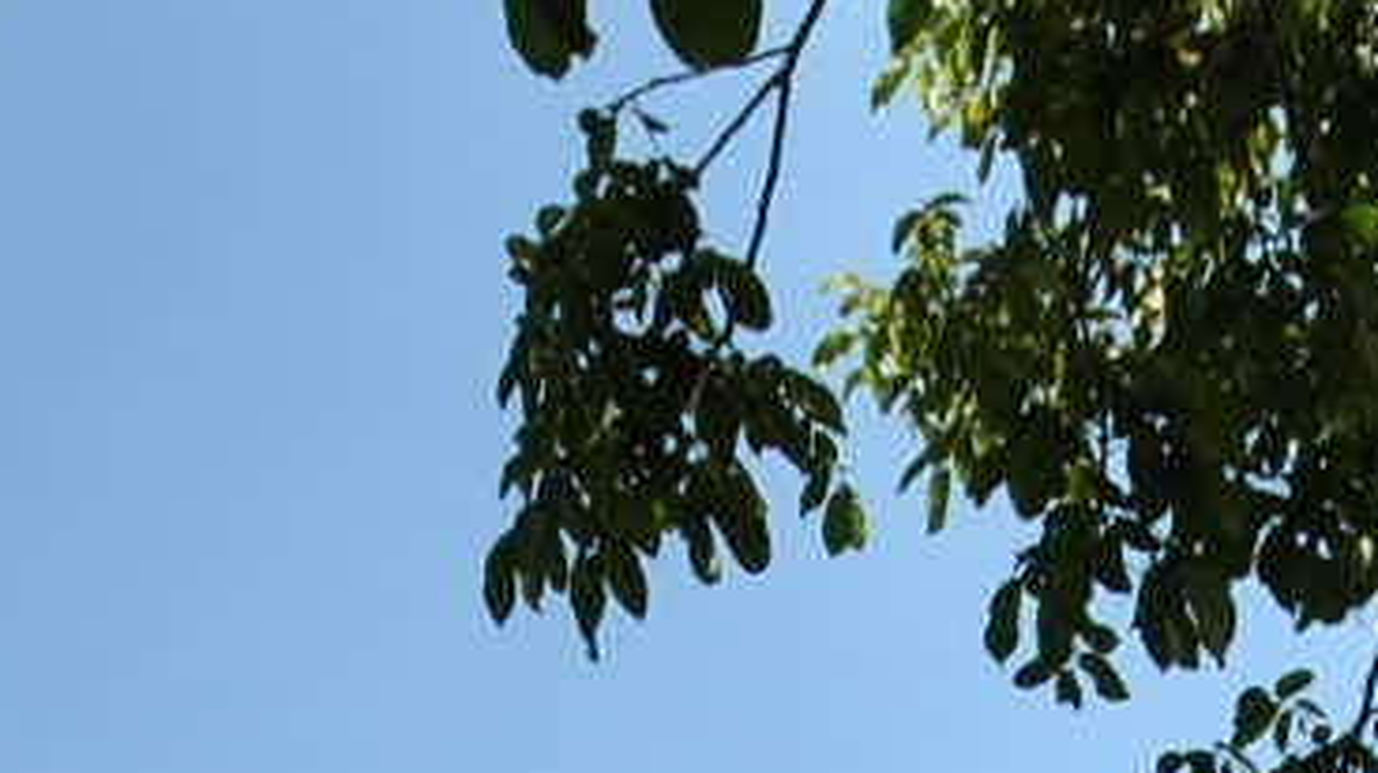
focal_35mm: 83
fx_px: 3031
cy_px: 1640
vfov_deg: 12.5
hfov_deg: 25.6
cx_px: 830
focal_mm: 10
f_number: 8
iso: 100
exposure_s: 1/250
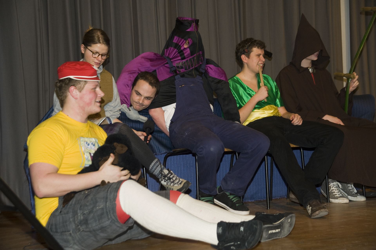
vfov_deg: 21.9
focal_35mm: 62
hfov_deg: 32.4
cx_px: 188
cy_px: 125
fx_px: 647
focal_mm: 62
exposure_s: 1/200
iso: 1600
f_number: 8
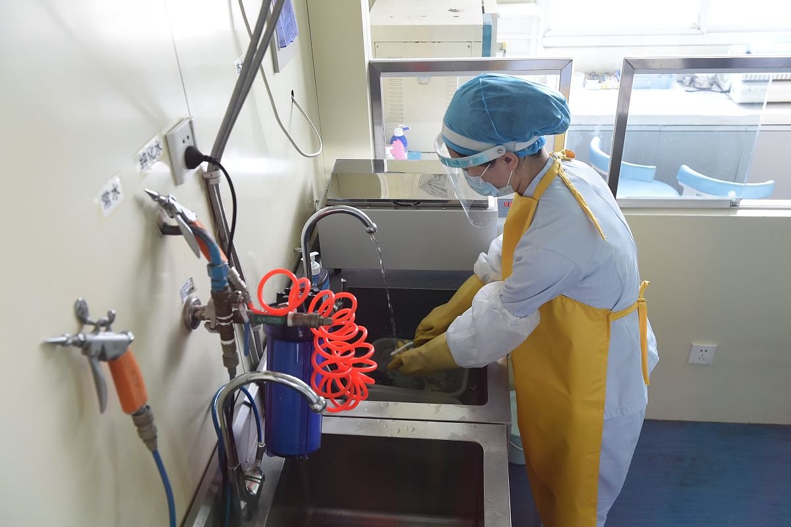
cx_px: 396
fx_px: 703
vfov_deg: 41.1
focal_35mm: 32
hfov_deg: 58.7
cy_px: 264
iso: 2000
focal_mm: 32
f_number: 5
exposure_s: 1/160
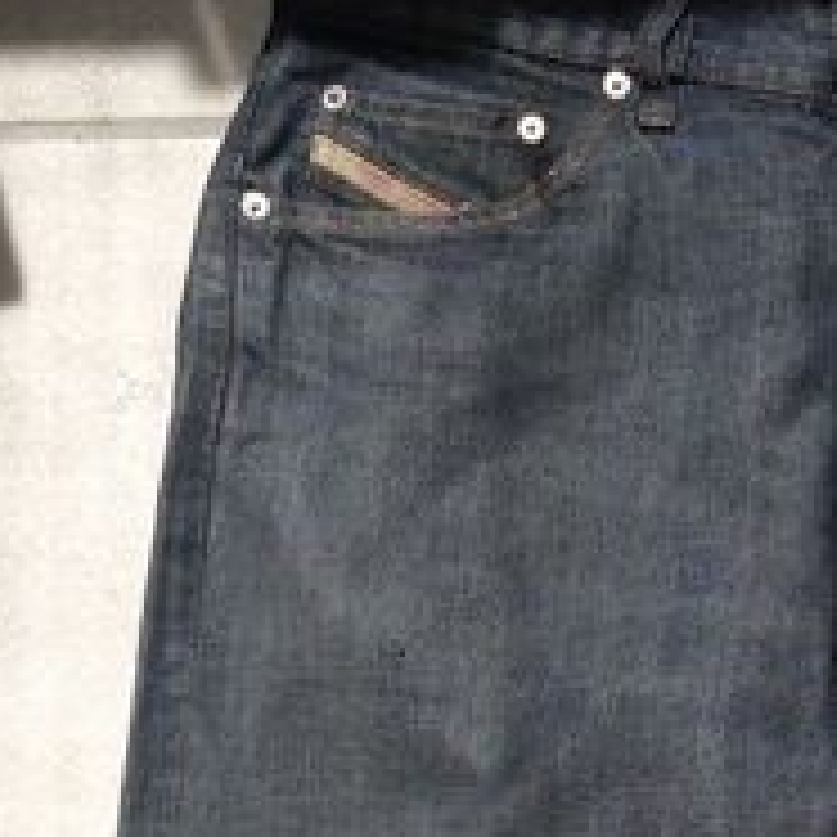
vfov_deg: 15.3
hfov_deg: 15.8
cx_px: 909
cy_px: 1172
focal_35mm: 107
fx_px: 2927
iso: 50
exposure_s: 1/258
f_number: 2.4
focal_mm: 4.28
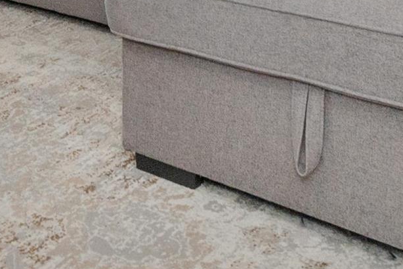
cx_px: -15
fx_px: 840
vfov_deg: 15.0
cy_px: -260
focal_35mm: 75
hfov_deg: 25.4
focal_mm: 10
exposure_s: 1/40
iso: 320
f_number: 7.1
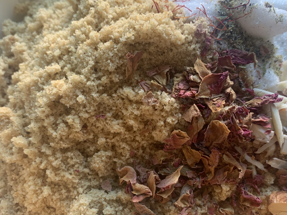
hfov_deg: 53.9
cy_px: 112
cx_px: 156
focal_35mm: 34
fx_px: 282
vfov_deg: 41.8
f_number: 1.8
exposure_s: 1/60
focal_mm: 4.25
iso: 125
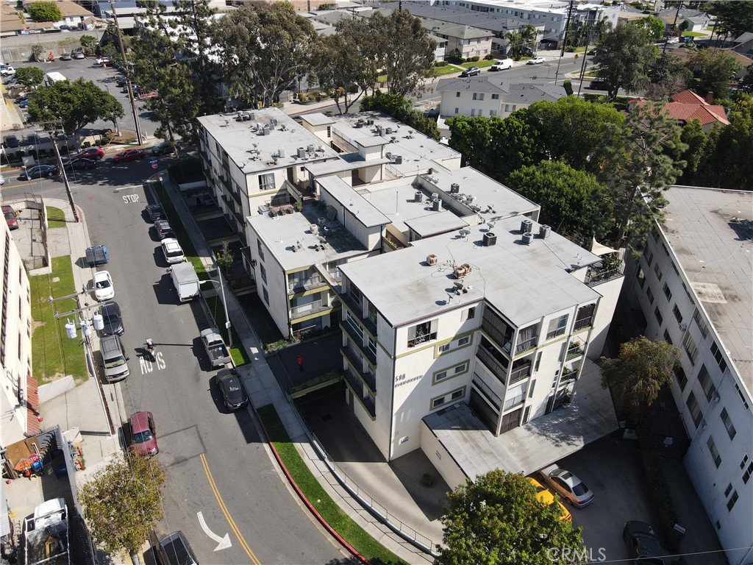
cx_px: 376
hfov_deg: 71.6
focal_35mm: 24
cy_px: 282
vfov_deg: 56.8
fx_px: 522
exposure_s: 1/40
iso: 100
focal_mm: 4.5
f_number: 2.8
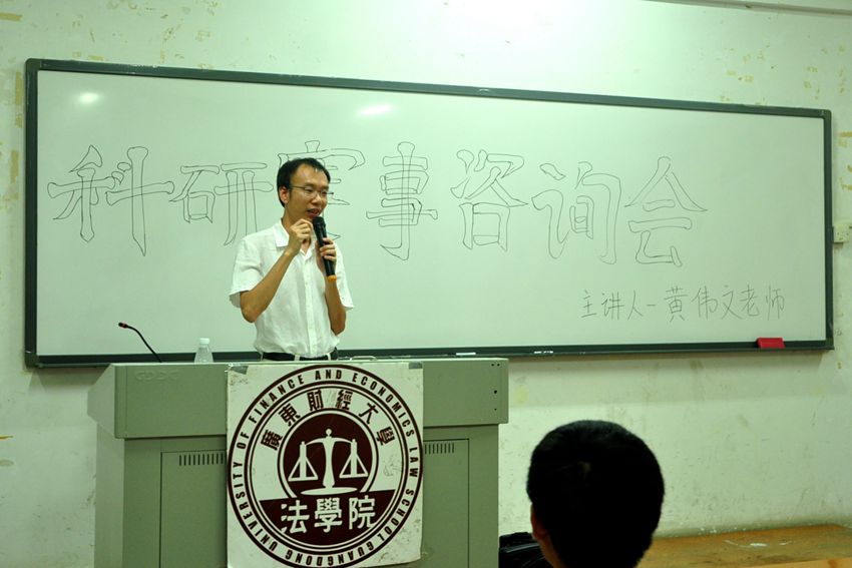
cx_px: 426
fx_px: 888
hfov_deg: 51.3
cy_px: 284
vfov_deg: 35.5
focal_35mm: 38
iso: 640
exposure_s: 1/40
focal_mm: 25
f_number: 4
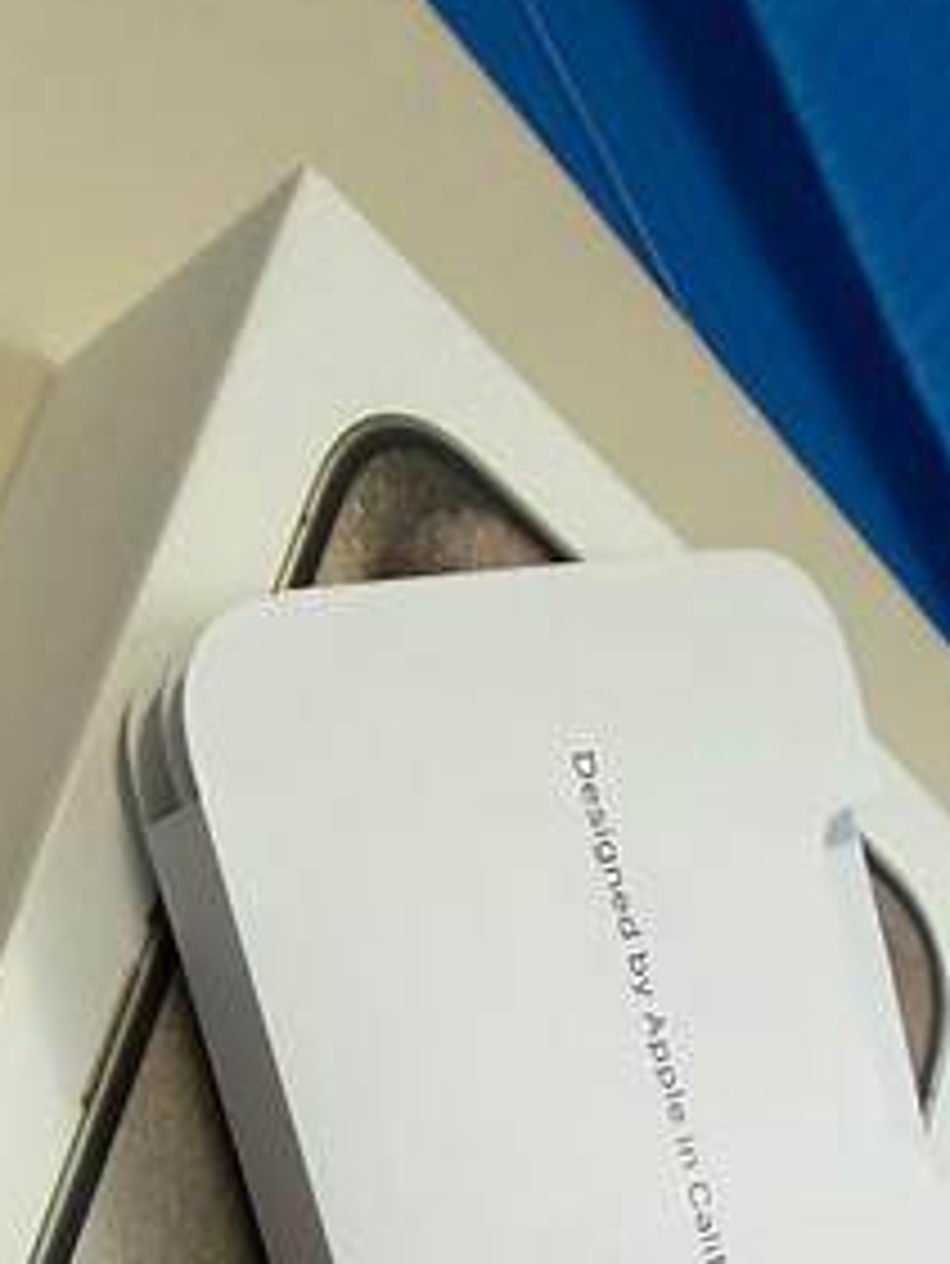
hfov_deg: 22.1
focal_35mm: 64
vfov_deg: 25.8
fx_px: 2340
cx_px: 16
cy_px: 1655
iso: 320
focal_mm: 2.22
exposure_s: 1/120
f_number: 2.2
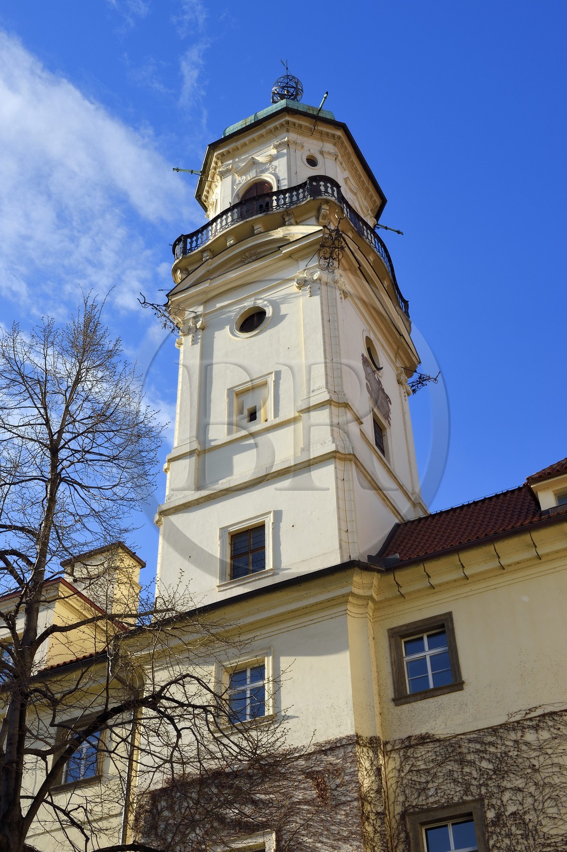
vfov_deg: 44.5
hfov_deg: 30.5
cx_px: 284
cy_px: 426
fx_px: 1041
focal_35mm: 44
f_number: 13
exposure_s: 1/200
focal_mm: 44
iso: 200
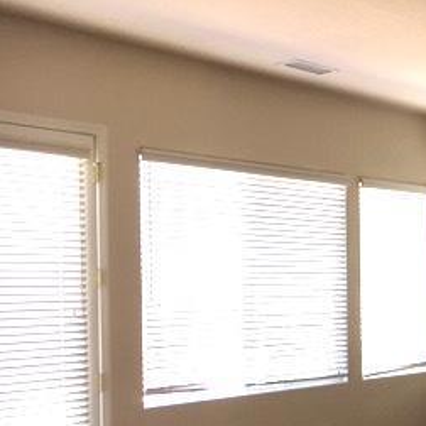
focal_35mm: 65
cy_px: 296
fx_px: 905
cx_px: 526
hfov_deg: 23.9
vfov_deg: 26.3
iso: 32
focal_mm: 4.15
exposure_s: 1/40
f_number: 2.2
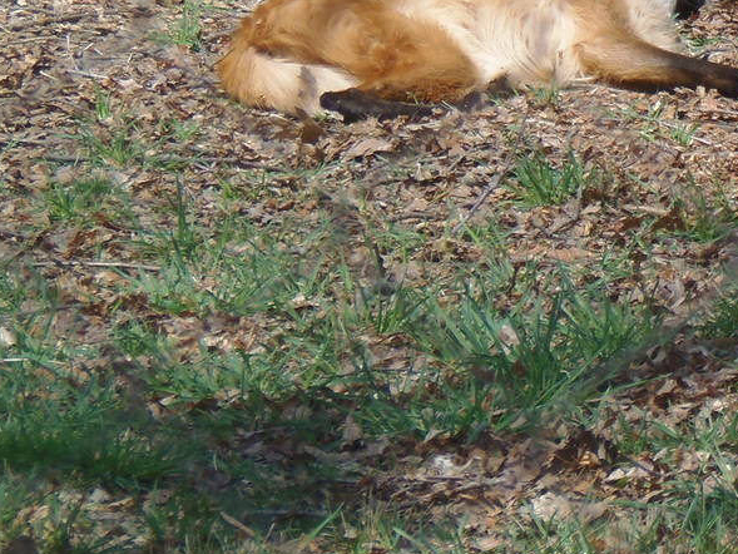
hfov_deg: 4.6
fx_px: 9212
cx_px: 956
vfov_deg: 3.4
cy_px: 39
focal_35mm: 432
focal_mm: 29.4
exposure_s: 1/320
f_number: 4.8
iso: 64
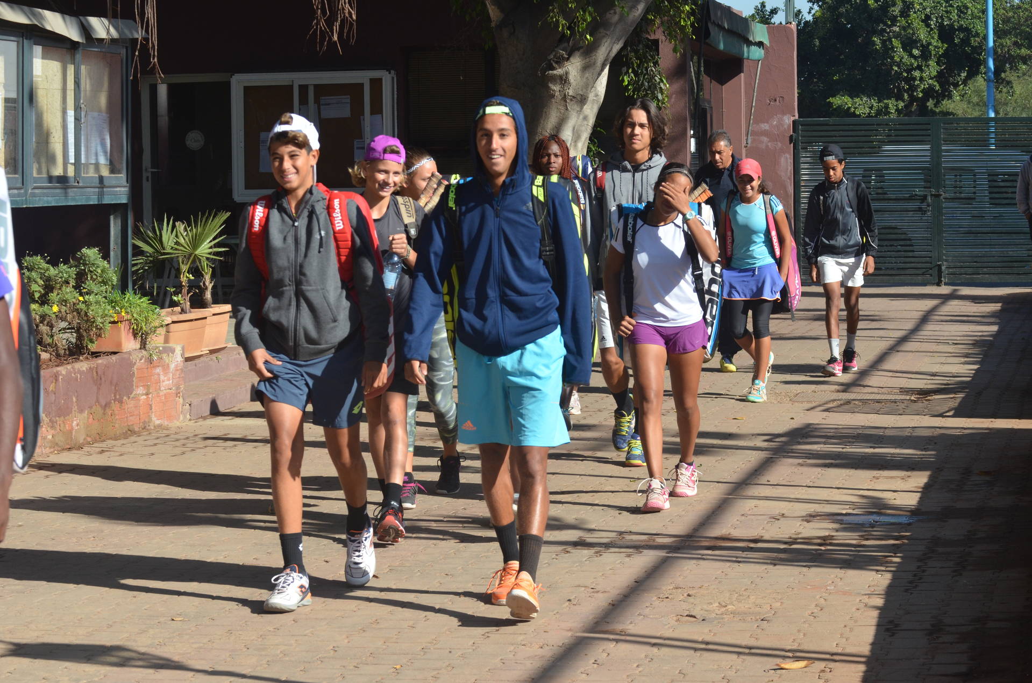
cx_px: 516
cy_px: 342
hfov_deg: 19.5
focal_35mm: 105
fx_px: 3004
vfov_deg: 13.0
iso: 500
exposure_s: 1/800
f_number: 7.1
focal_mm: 70
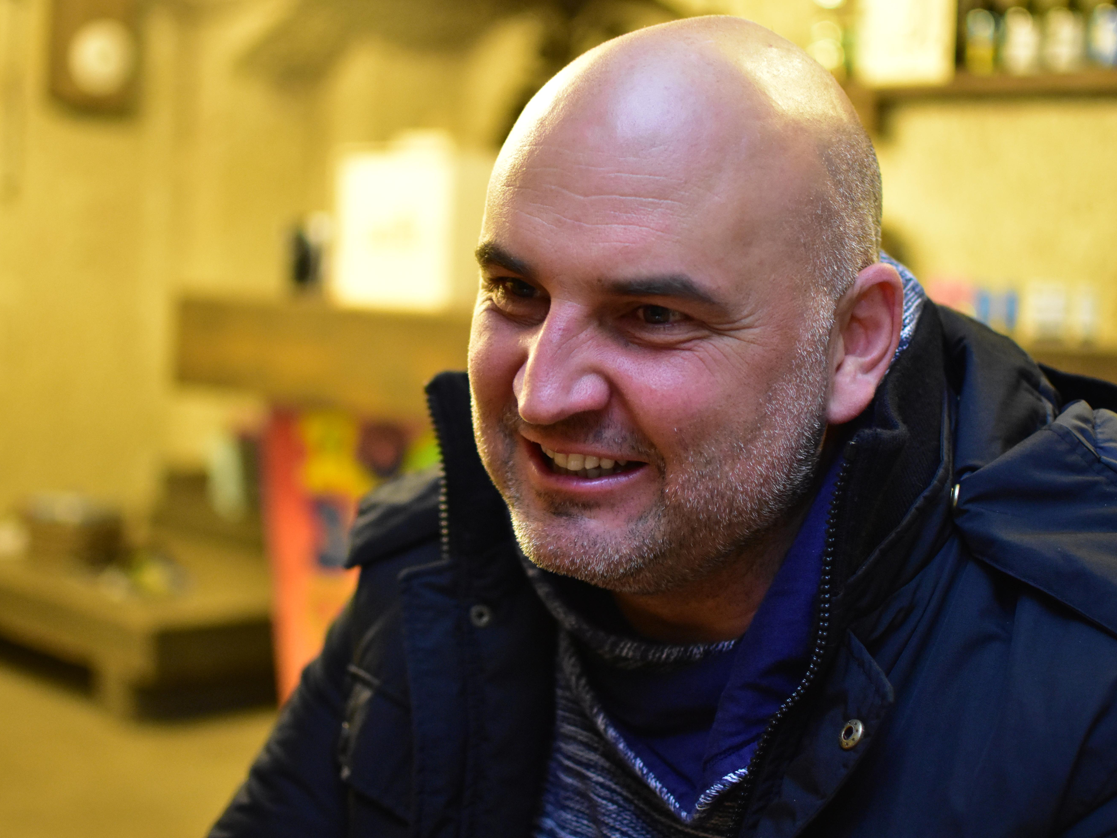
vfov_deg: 25.4
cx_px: 618
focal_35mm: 58
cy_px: 424
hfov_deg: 33.4
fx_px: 1857
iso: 4000
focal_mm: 35
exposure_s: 1/80
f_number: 1.8
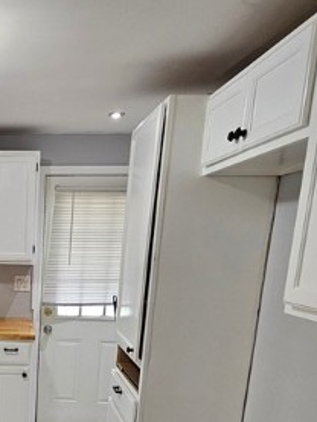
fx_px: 439
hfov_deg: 34.5
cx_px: -29
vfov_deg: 48.4
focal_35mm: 36
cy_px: 338
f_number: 2.2
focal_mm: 2.2
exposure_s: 1/60
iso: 200
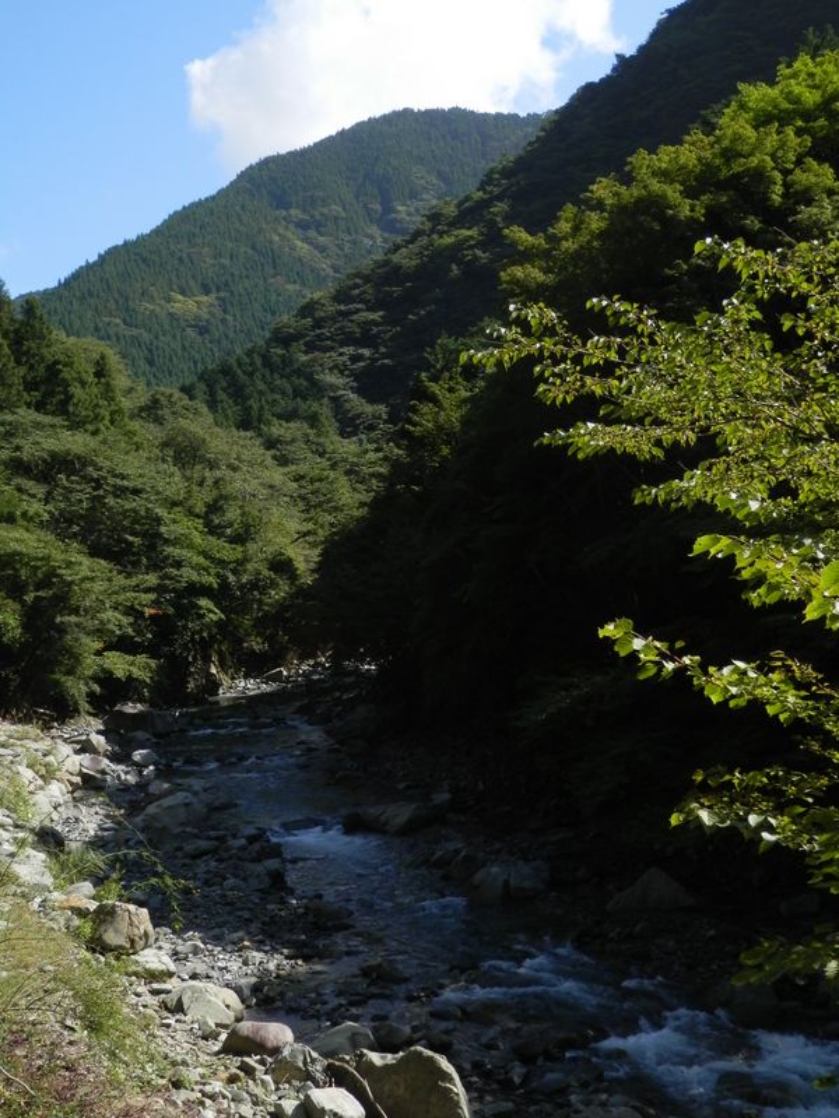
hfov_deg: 36.0
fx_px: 1293
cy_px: 559
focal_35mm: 40
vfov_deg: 46.8
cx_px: 420
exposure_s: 1/400
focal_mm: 7.3
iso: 80
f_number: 3.7
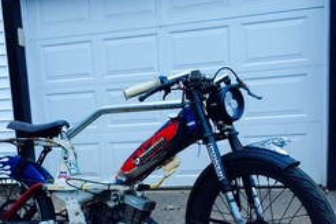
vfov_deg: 26.7
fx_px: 457
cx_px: 152
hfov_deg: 40.3
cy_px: 198
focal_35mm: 49
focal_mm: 4.15
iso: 100
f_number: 2.2
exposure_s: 1/15
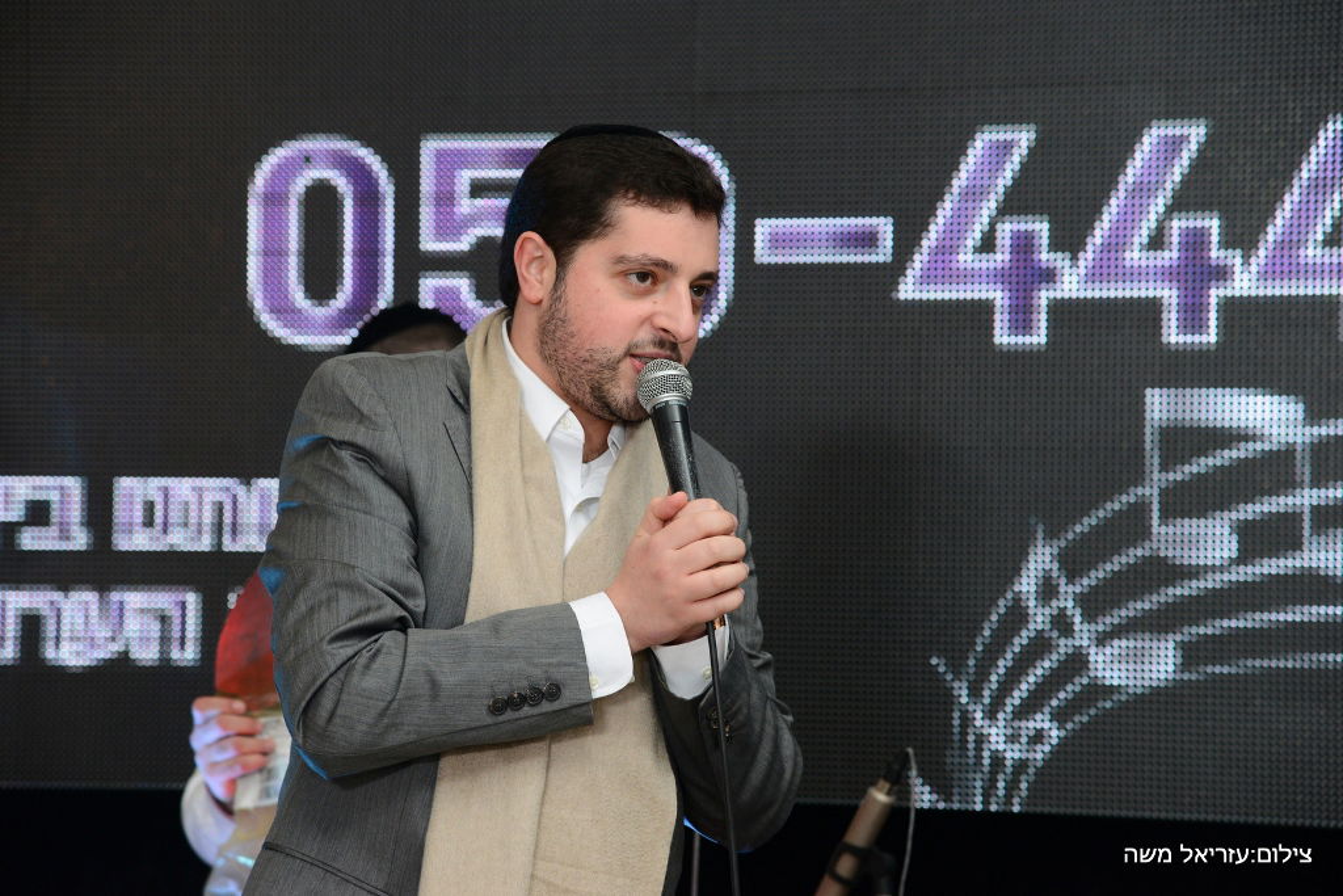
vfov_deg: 11.4
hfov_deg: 17.1
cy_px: 448
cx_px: 672
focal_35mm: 120
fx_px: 4477
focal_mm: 120
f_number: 6.3
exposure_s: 1/100
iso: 1600
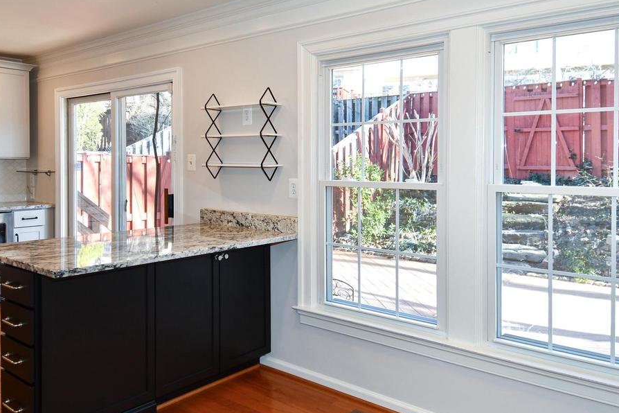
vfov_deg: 45.0
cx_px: 229
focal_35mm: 29
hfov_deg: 62.7
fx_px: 499
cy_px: 207
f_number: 4
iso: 200
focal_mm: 12
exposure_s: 1/60
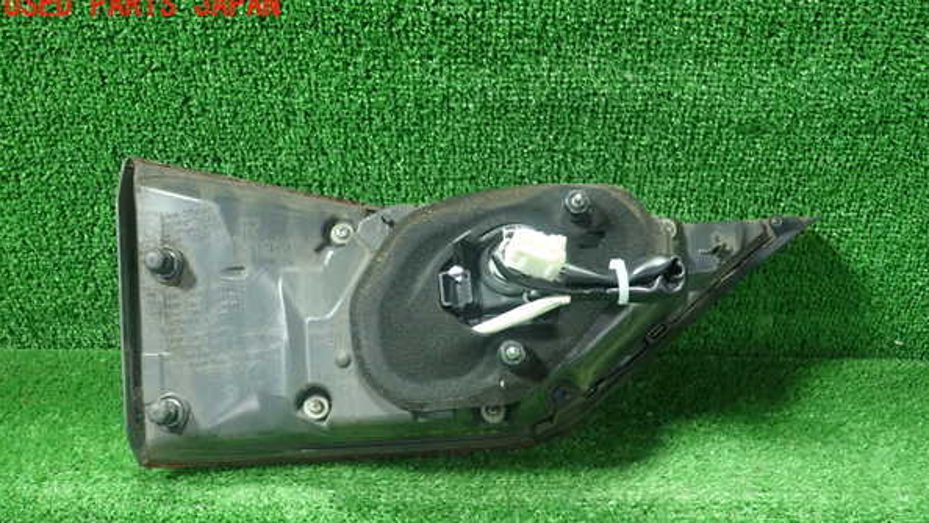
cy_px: 338
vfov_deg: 35.4
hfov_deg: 59.5
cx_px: 464
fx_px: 813
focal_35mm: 33
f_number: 2.3
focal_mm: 5.5
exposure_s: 1/100
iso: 800
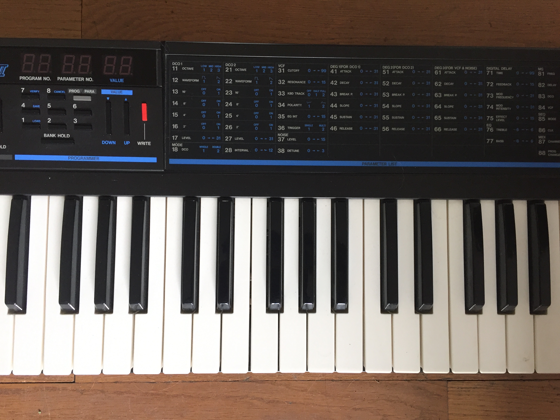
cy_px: 210
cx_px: 280
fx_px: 469
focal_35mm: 29
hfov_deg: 61.7
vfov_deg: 48.2
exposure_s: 1/33
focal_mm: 4.15
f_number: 2.2
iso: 125
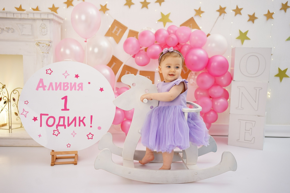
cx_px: 145
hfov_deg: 54.4
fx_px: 282
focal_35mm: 35
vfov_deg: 37.9
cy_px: 96
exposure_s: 1/160
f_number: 2.8
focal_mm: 35
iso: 320
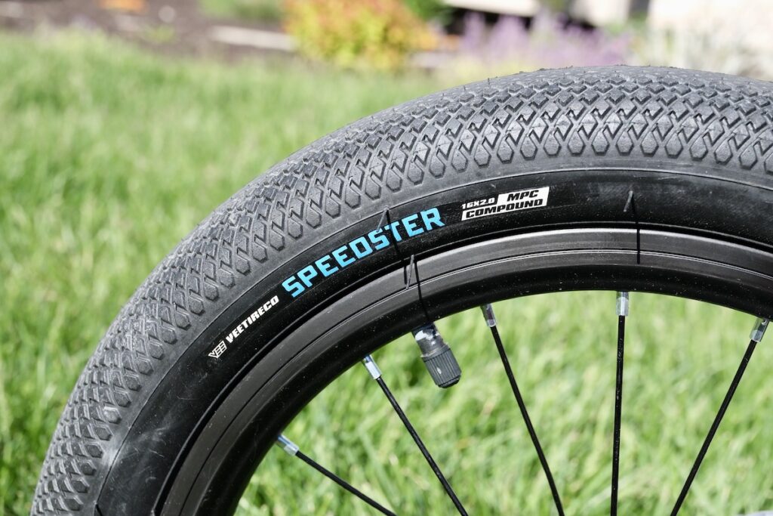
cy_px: 258
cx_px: 386
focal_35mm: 45
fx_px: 966
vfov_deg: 29.9
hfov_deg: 43.6
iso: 400
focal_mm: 30
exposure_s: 1/850
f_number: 5.6
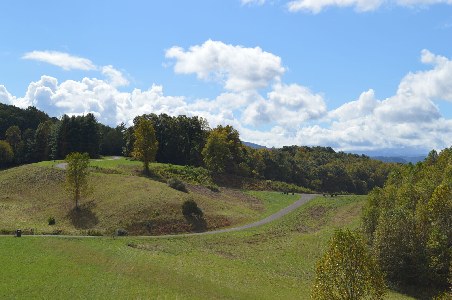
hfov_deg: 36.9
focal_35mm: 54
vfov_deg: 25.0
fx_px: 677
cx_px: 226
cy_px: 150
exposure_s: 1/320
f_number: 9
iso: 100
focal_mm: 36
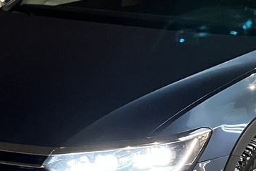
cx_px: 169
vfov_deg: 11.7
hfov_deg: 17.4
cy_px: 94
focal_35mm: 117
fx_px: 832
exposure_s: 1/33
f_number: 1.8
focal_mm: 3.99
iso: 400
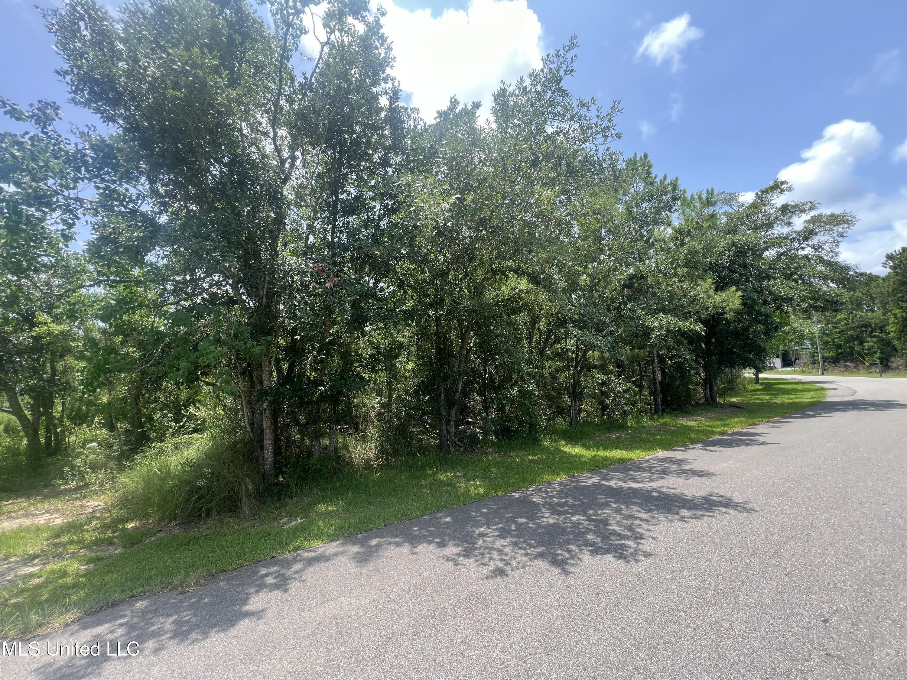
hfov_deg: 106.2
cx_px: 454
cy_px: 340
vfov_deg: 89.9
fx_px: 341
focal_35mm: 13
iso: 32
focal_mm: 1.57
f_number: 1.8
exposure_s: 1/277
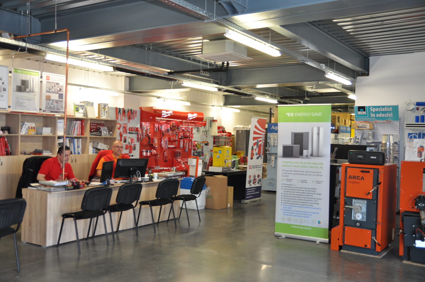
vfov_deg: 34.1
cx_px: 212
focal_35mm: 39
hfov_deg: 49.6
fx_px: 460
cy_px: 141
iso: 400
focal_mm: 26
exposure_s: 1/80
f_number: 2.8
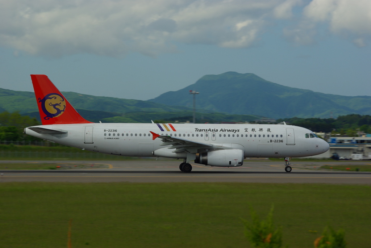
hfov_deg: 16.1
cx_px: 186
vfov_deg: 10.8
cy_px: 124
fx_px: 1315
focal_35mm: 128
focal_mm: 85
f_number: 11
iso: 100
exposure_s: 1/160
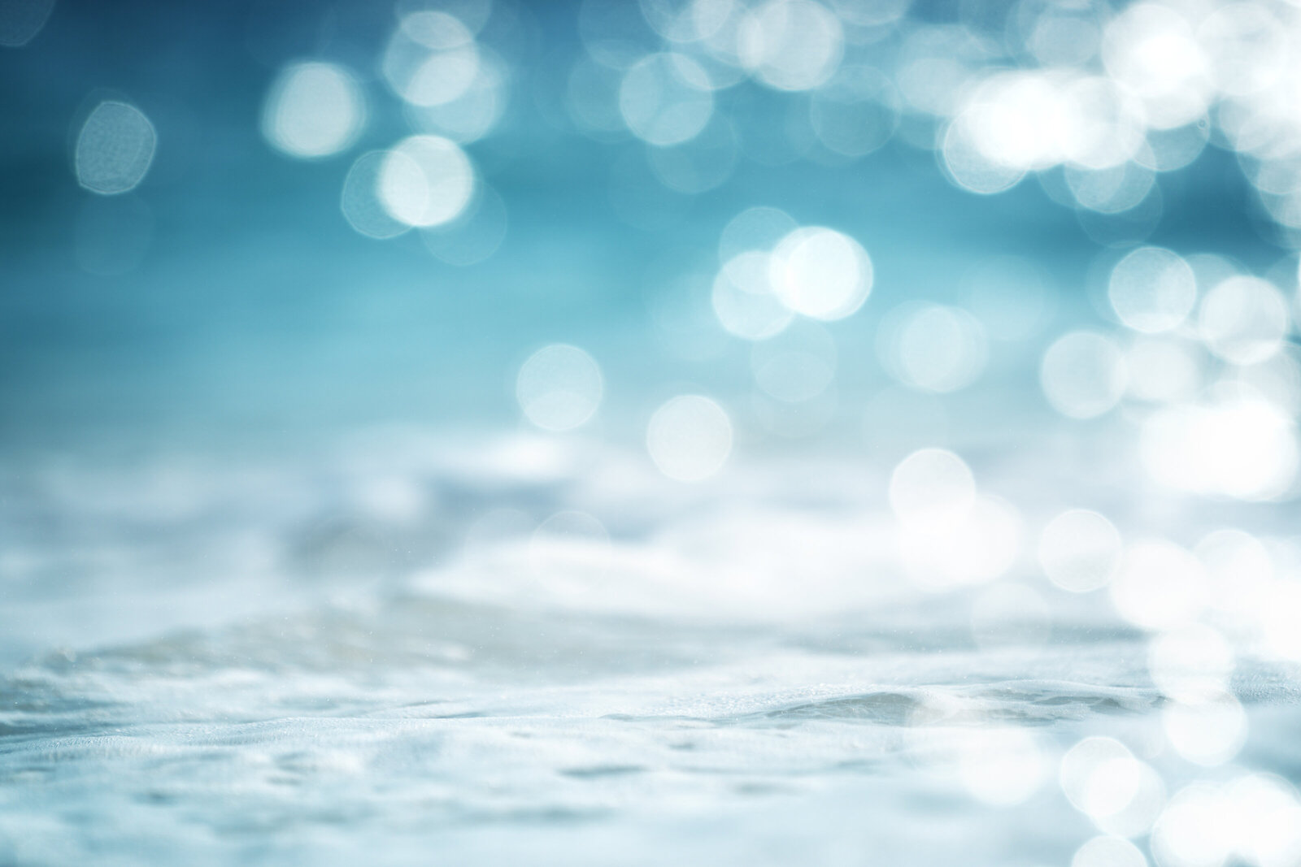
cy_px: 434
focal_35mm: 200
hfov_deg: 10.3
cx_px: 650
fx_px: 7228
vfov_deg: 6.9
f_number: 4
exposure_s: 1/5000
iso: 100
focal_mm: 200
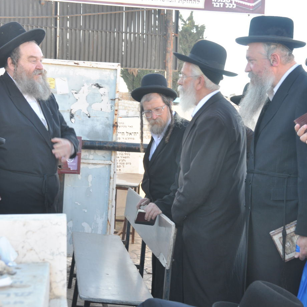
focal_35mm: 62
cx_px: 170
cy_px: 153
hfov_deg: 27.7
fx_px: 622
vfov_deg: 27.7
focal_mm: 32
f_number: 7.1
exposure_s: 1/50
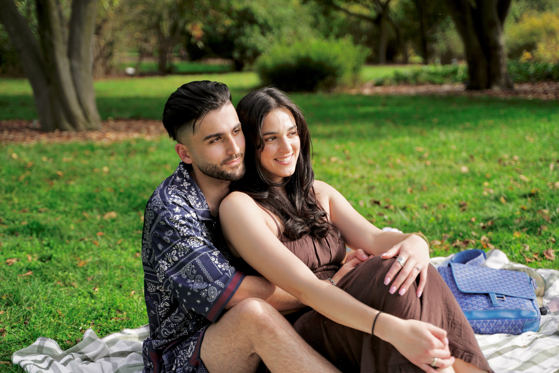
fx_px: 885
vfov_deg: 23.8
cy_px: 186
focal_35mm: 57
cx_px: 280
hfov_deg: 35.0
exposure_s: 1/1250
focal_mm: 57
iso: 200
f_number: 2.8
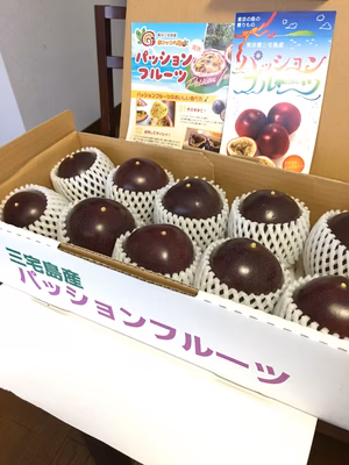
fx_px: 390
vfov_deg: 61.7
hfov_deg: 48.2
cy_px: 232
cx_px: 174
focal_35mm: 29
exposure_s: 1/15
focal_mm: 4.15
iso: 64
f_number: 2.2
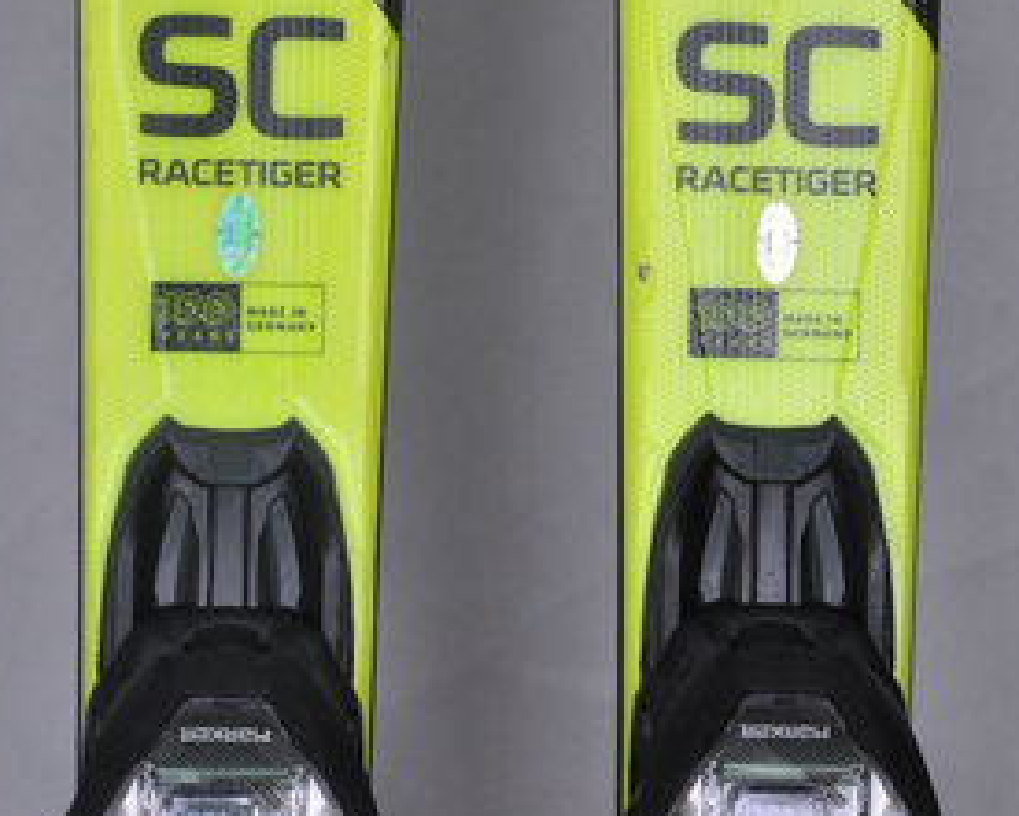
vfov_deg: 6.4
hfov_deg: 8.0
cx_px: 504
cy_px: 251
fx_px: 7264
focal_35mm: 241
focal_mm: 105
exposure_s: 1/125
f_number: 9.5
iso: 3200
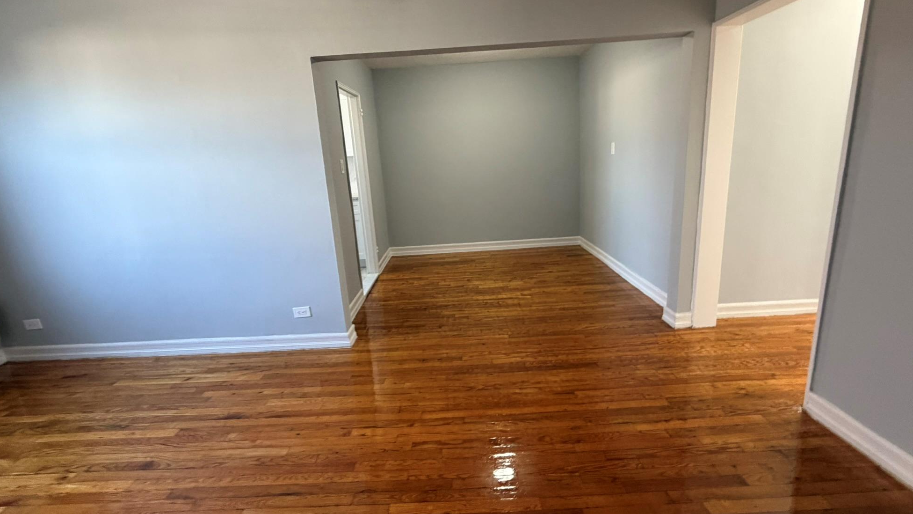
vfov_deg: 67.0
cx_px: 459
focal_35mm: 16
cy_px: 238
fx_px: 387
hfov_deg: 99.4
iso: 250
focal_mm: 2.22
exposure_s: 1/60
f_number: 2.2
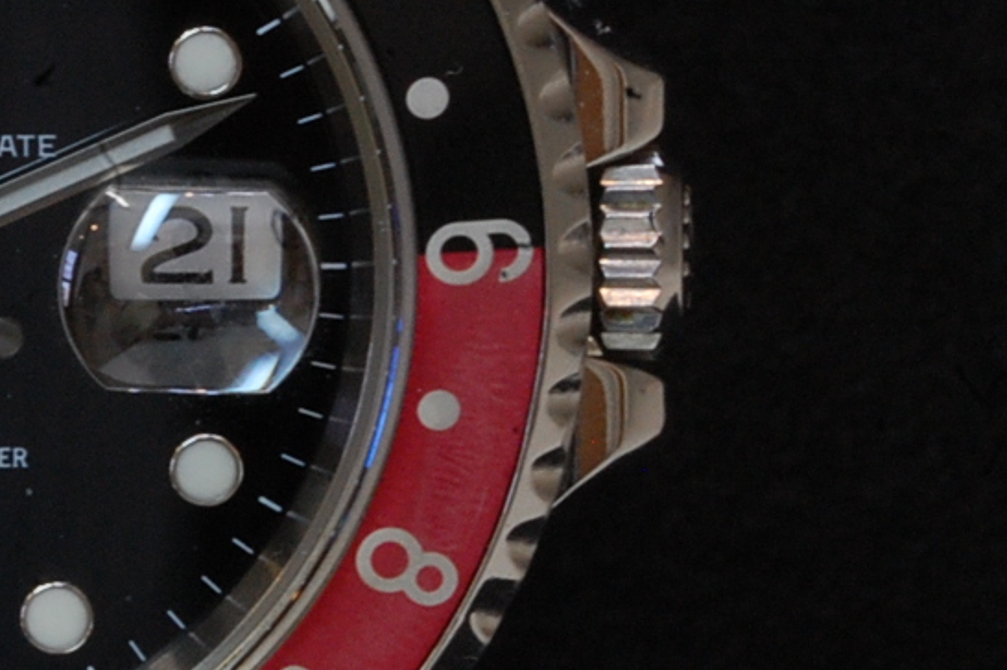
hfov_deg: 5.5
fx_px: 10396
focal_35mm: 372
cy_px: 264
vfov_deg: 3.7
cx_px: -173
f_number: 36
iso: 800
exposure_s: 1/3
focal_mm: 90
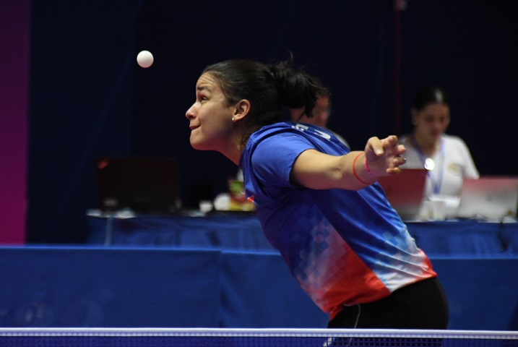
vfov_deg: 4.6
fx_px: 4322
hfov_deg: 6.9
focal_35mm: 300
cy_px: 174
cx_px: 259
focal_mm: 200
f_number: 6.3
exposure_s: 1/500
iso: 5000
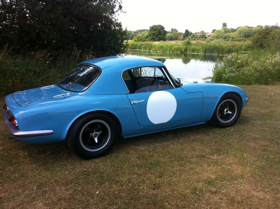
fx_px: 283
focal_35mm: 35
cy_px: 104
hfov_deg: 52.7
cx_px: 140
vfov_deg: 40.6
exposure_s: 1/408
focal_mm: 3.85
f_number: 2.8
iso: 80
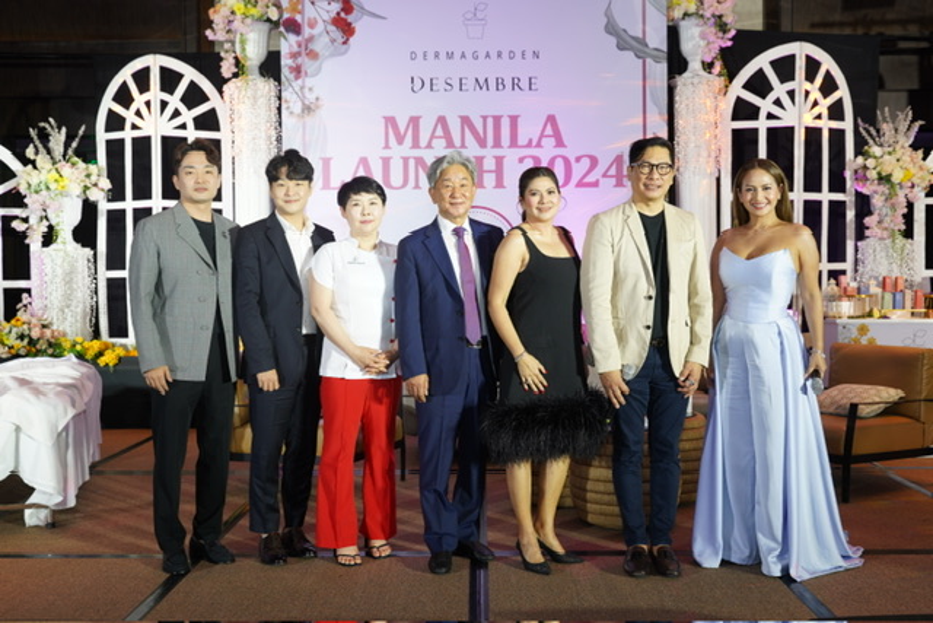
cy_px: 312
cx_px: 466
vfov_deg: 34.2
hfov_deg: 49.5
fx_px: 1011
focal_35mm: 39
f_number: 5
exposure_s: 1/200
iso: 640
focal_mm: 39
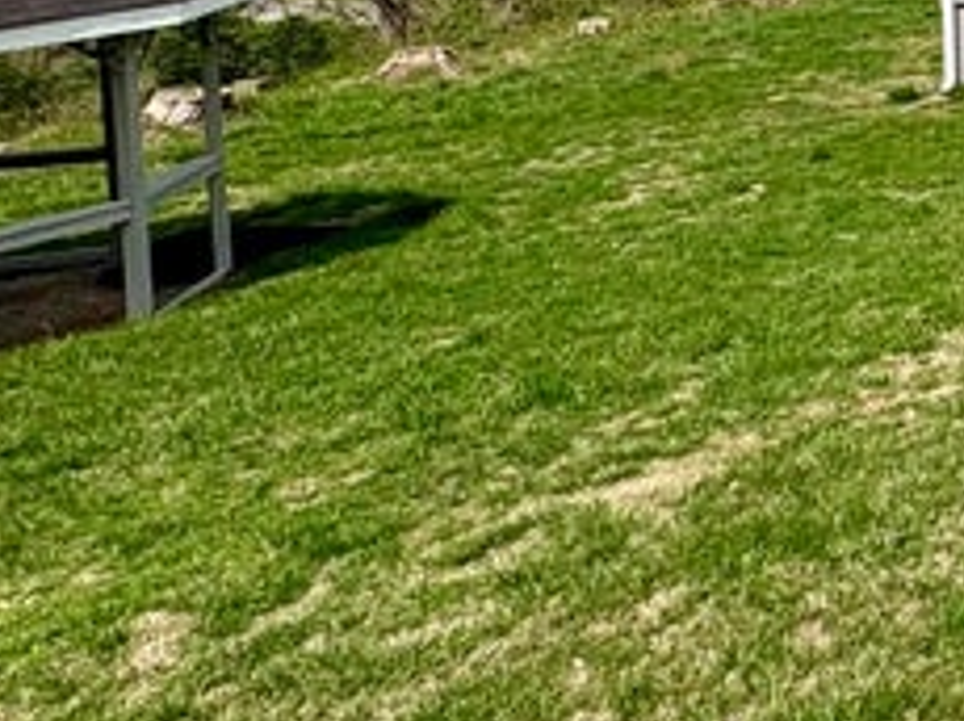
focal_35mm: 52
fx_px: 1447
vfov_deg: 24.7
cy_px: -193
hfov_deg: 24.9
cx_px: 1549
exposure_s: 1/2985
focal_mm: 2.22
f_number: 2.2
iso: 50
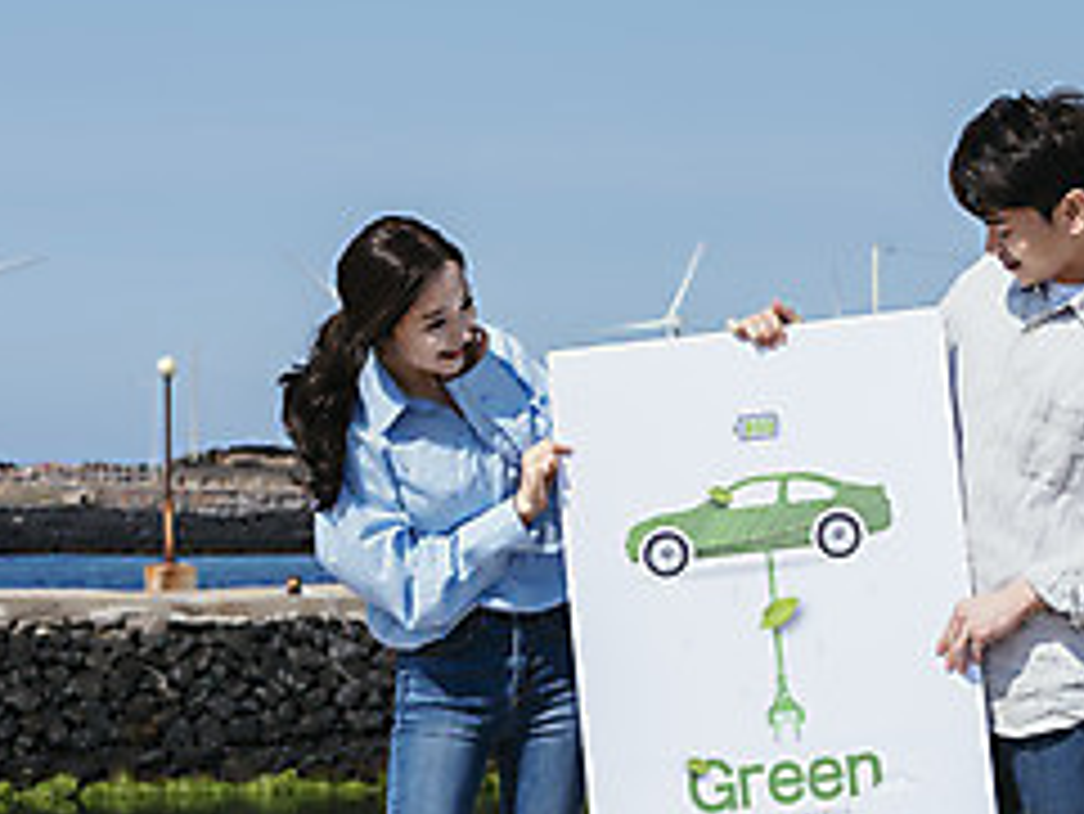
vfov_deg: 10.0
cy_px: 459
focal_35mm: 148
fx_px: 4637
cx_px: 1037
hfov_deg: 13.2
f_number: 8
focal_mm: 62
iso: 100
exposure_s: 1/500
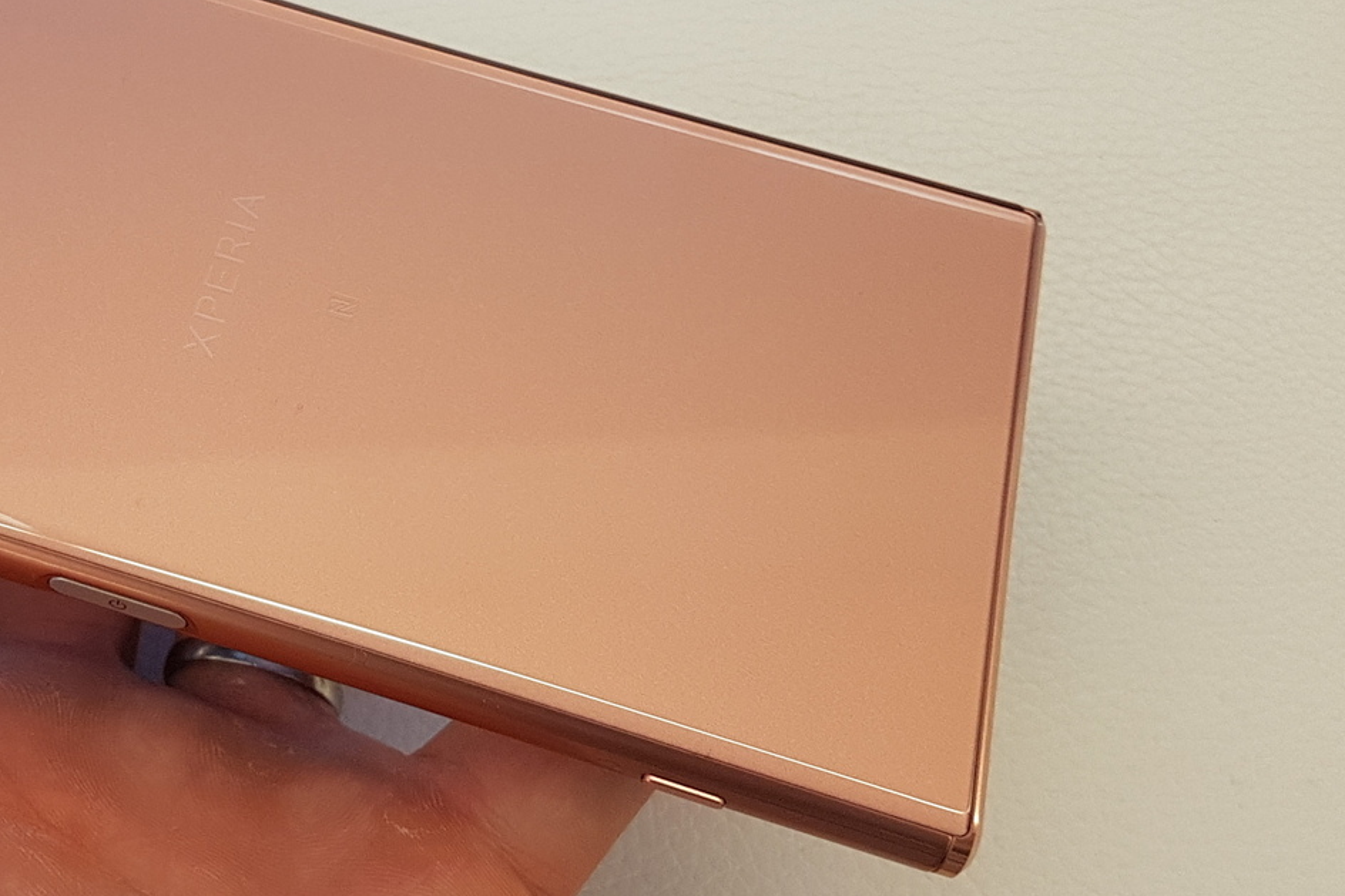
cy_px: 306
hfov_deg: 34.7
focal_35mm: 55
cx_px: 194
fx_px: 2054
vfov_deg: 24.5
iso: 64
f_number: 1.7
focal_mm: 4.2
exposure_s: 1/50
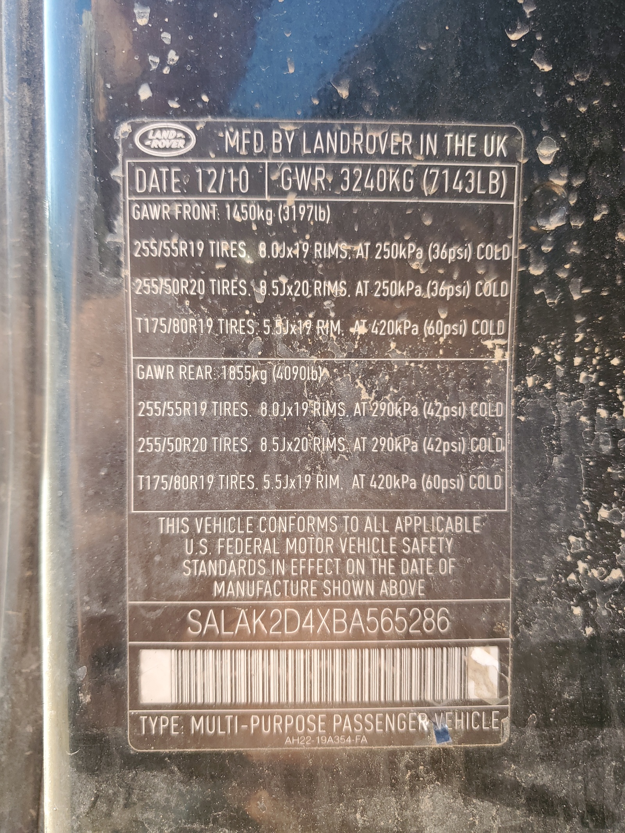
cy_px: 416
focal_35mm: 26
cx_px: 312
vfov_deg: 67.3
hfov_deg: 53.1
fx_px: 626
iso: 50
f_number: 1.5
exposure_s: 1/185
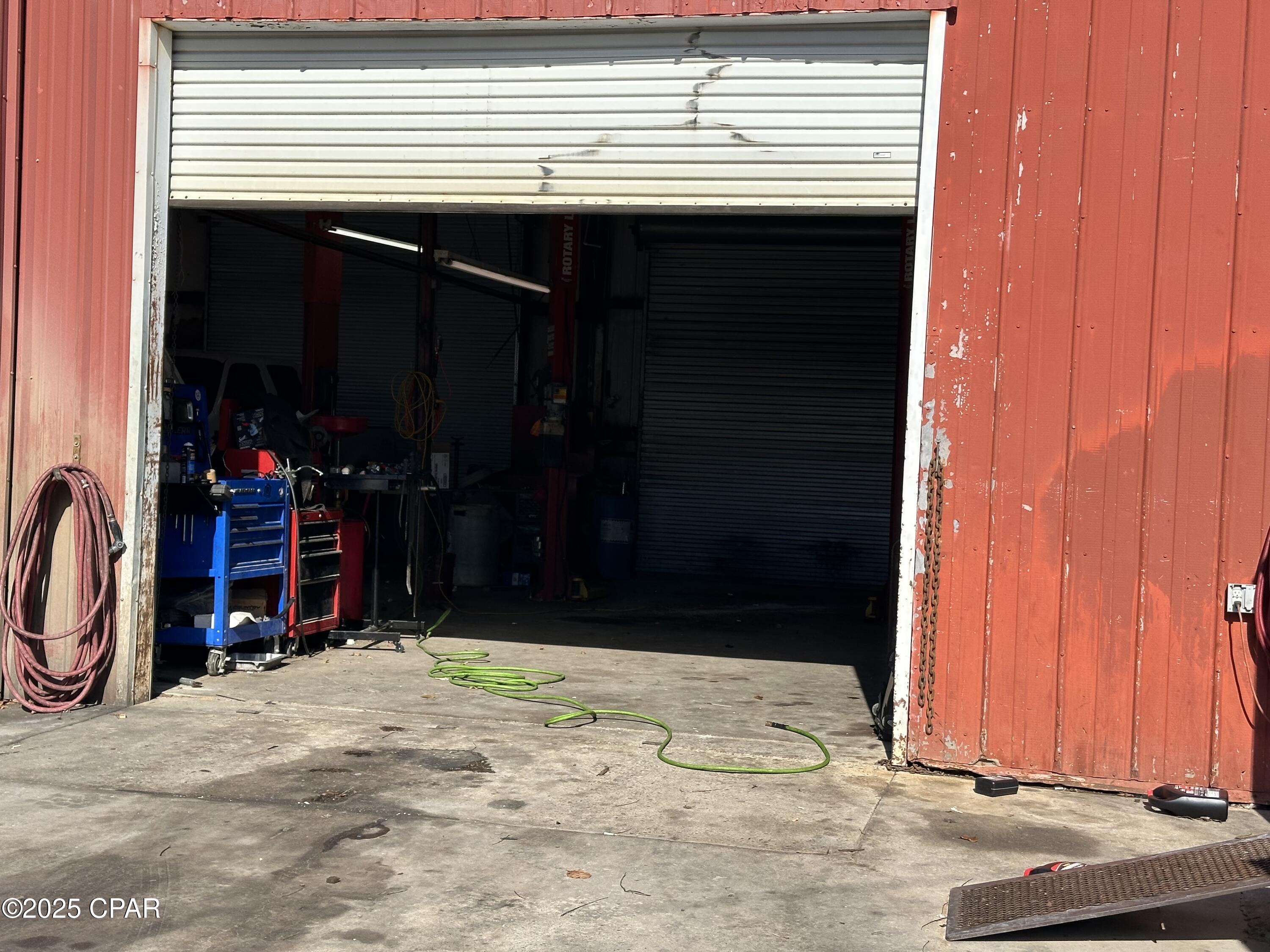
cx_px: 635
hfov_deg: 39.7
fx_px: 1761
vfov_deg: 30.3
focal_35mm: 48
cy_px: 476
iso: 64
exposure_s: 1/4367
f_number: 1.78
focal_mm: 6.86
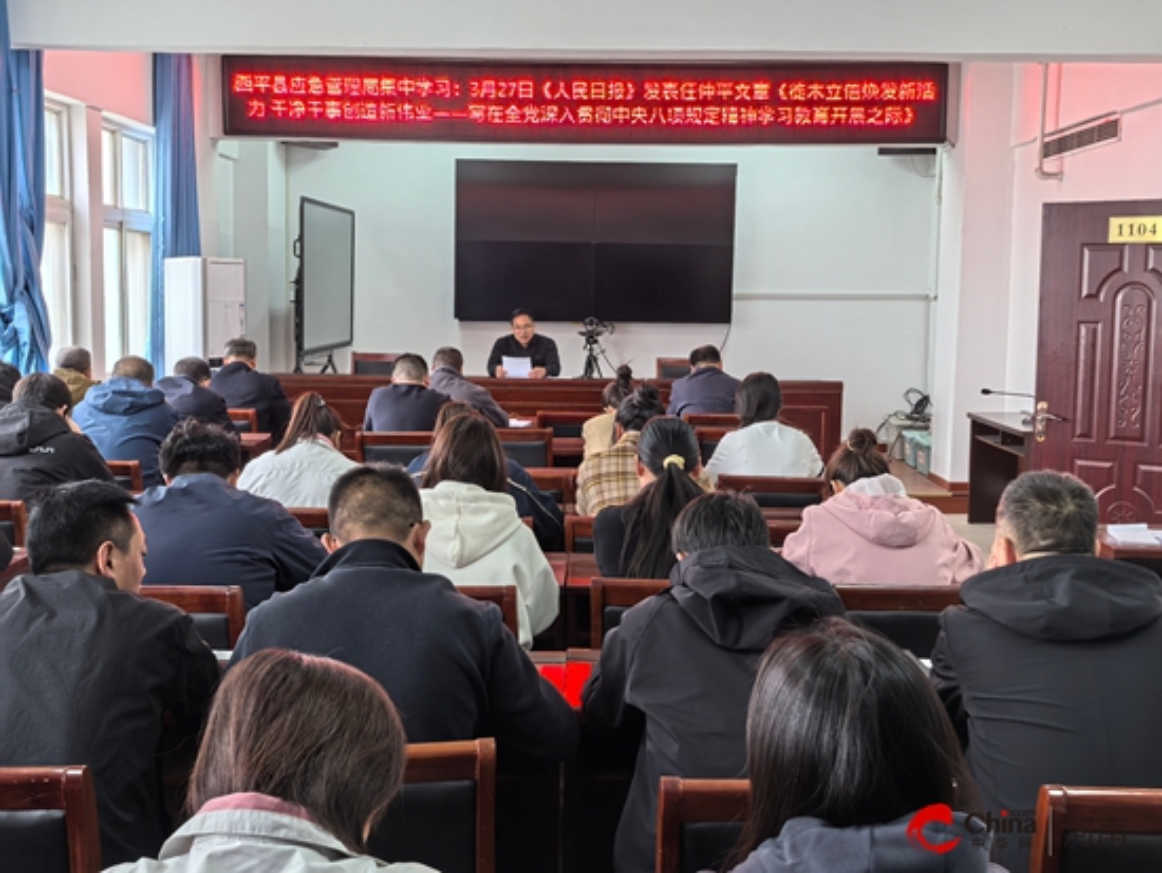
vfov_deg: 35.2
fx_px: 1377
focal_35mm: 41
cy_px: 436
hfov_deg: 45.8
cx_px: 581
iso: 200
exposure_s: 1/100
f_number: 2
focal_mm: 5.75
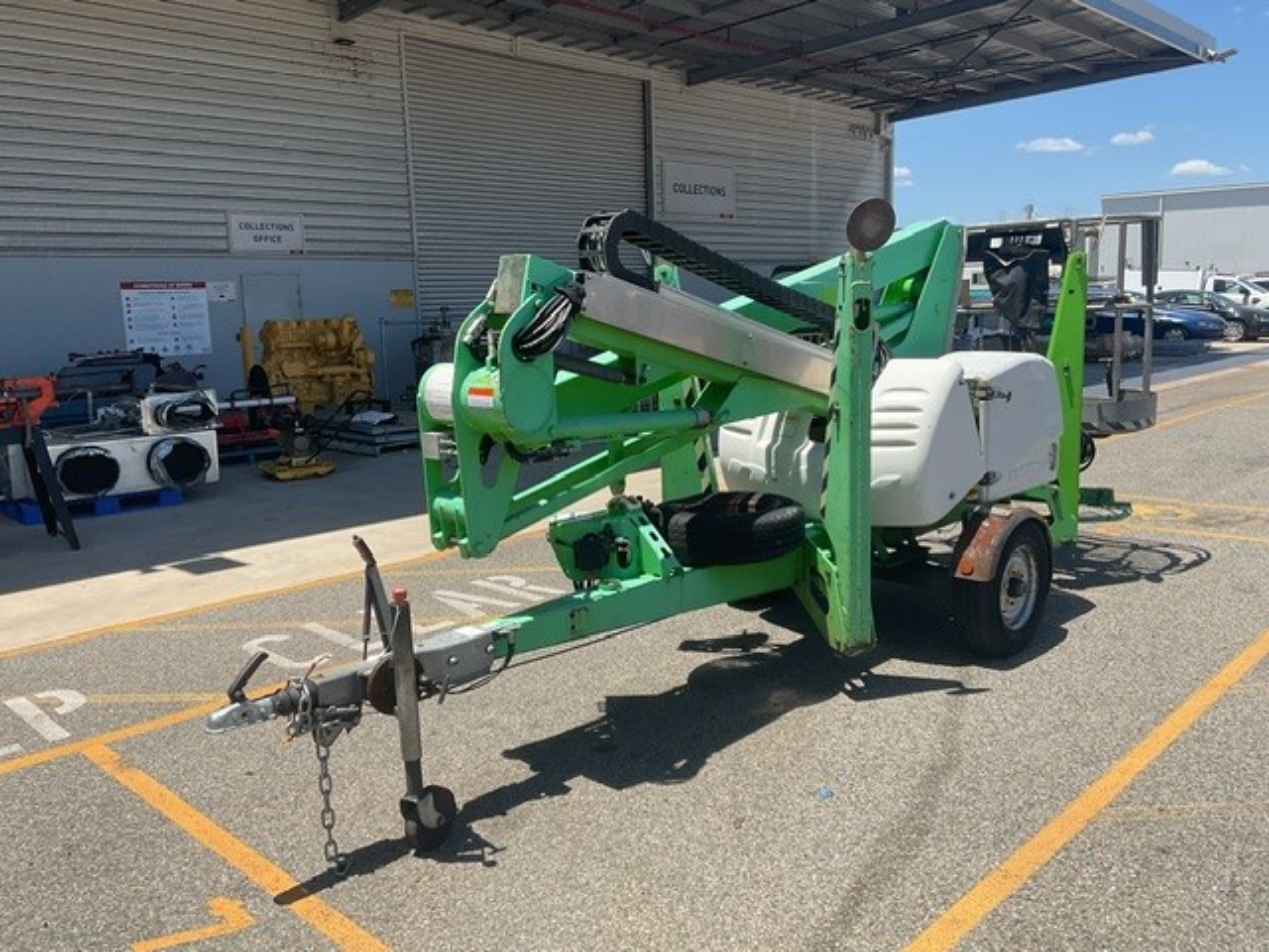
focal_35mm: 29
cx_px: 634
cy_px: 476
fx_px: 1063
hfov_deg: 61.7
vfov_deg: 48.2
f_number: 1.8
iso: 16
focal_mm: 3
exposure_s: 1/1730
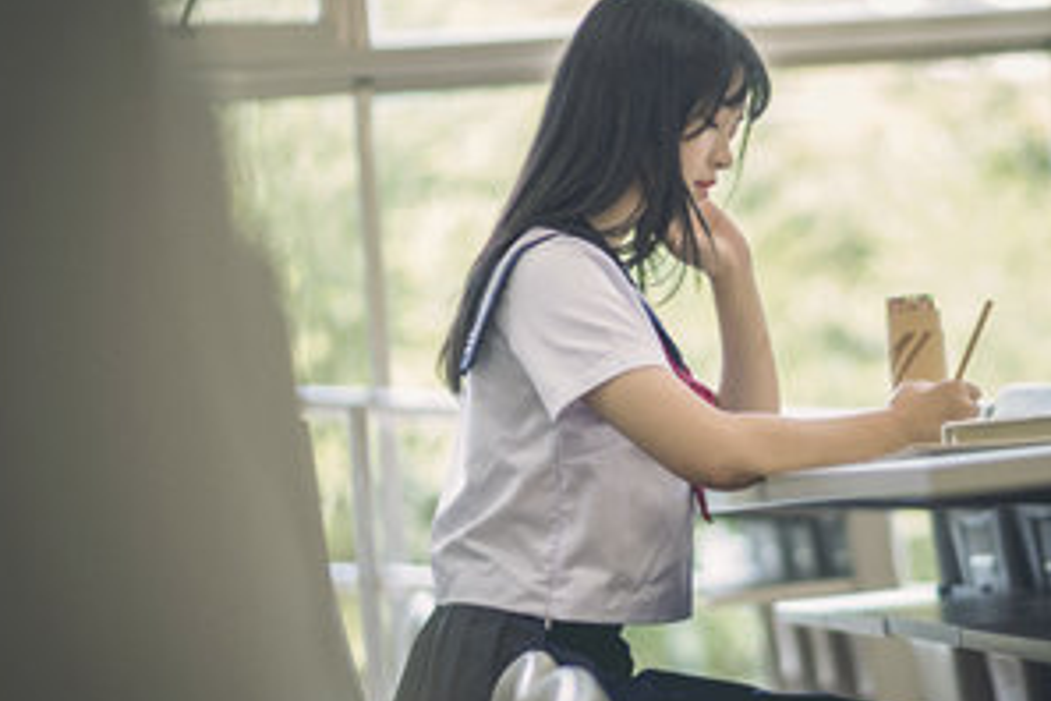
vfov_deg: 10.6
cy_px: 372
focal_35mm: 129
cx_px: 633
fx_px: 3766
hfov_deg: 15.9
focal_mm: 85
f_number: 1.8
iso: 100
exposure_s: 1/100
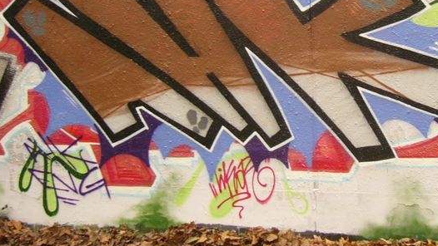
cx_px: 301
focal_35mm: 63
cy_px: 33
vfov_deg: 18.8
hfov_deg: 33.0
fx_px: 732
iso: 100
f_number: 2.9
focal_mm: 6.3
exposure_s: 1/25
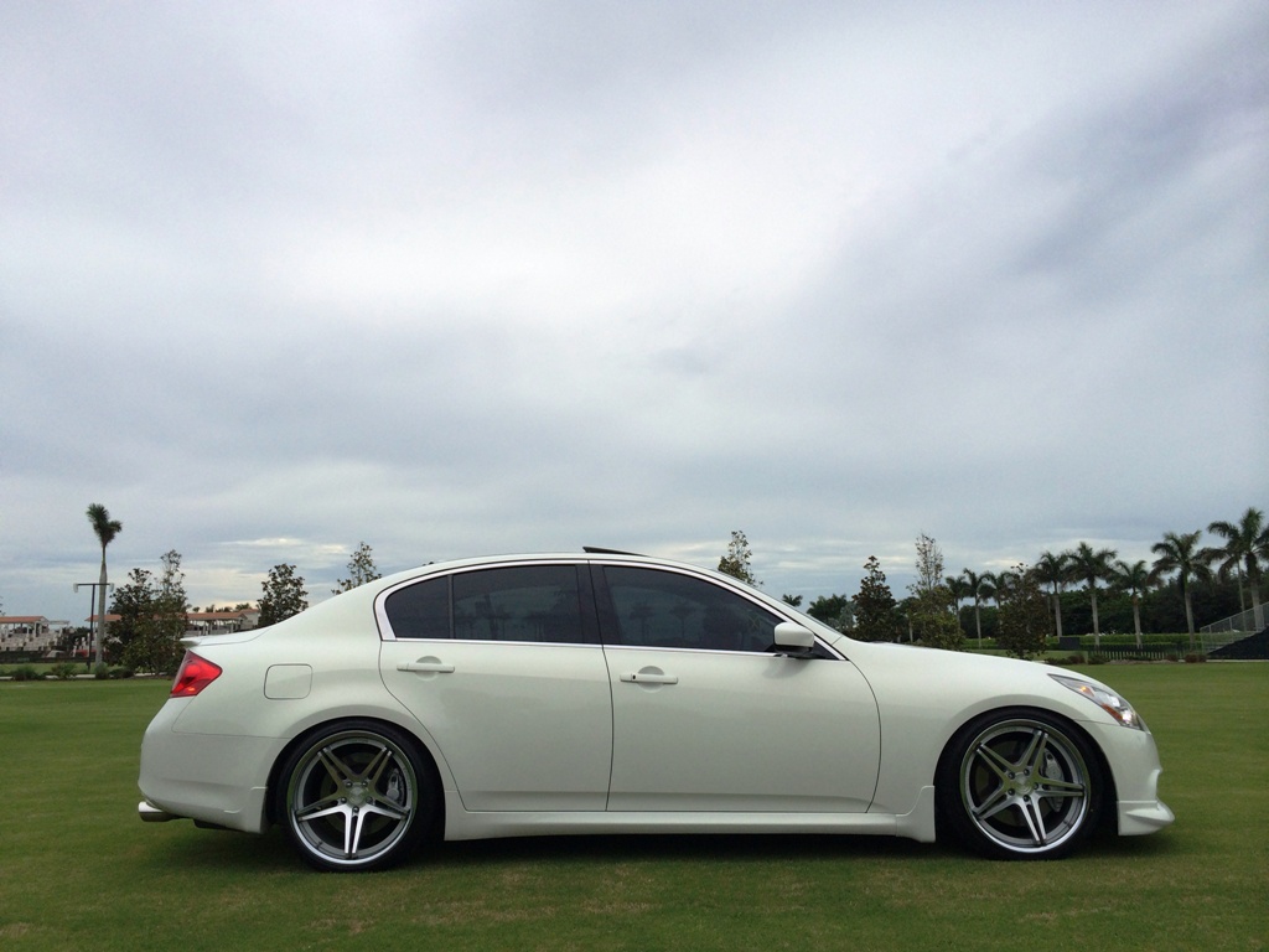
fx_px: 1100
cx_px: 634
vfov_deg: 46.8
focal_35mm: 30
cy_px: 476
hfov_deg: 60.0
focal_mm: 4.12
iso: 32
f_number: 2.2
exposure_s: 1/746
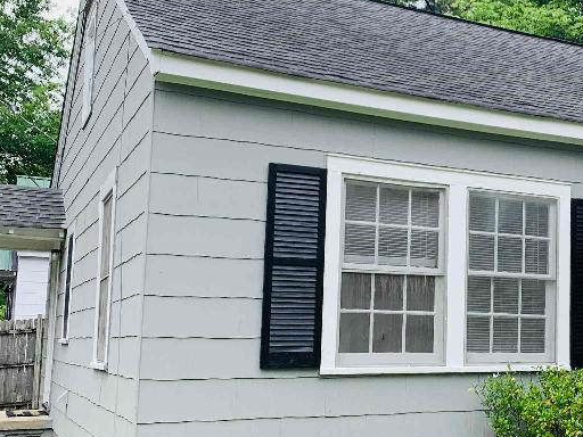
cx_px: 487
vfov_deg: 28.0
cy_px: 232
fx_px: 876
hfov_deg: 35.3
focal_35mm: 52
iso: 25
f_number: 1.8
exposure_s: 1/474
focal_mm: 4.25
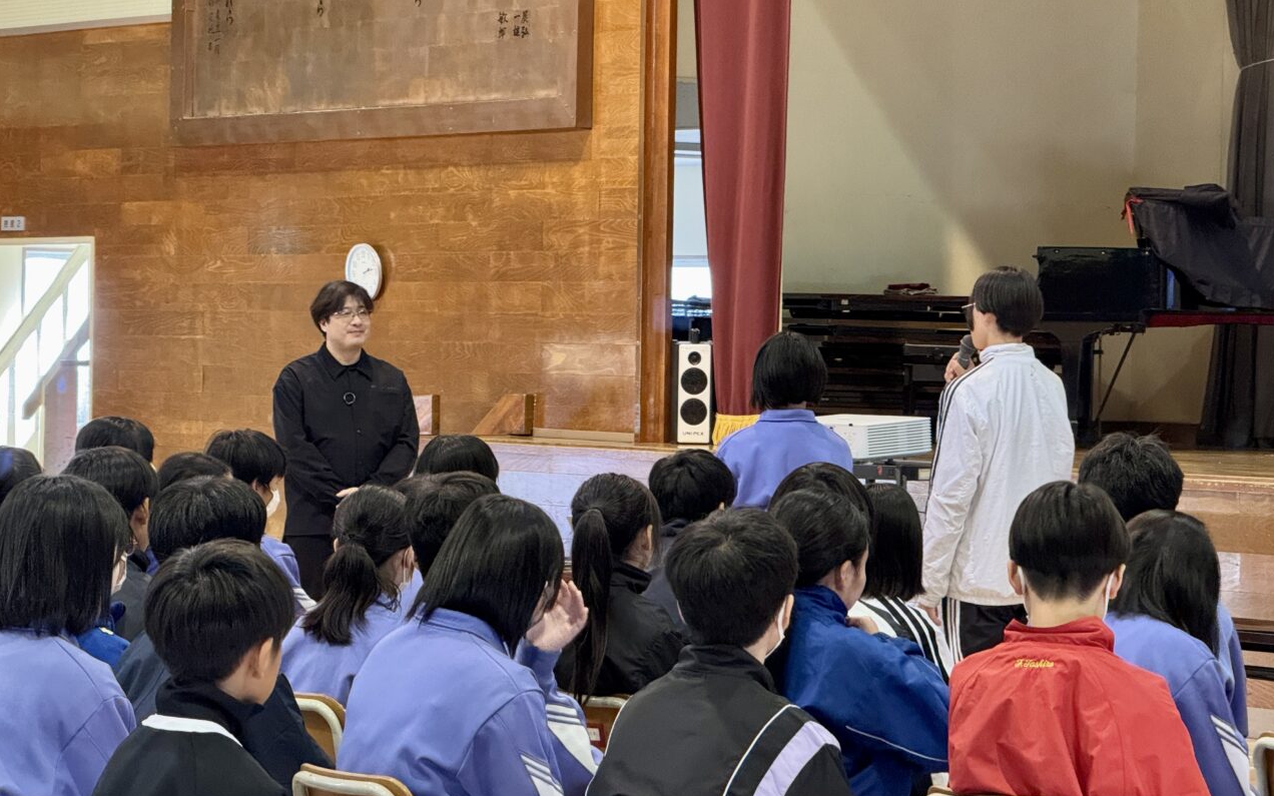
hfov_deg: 16.3
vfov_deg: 10.2
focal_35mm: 128
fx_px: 4444
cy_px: 367
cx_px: 637
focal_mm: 15.66
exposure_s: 1/33
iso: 800
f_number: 2.8
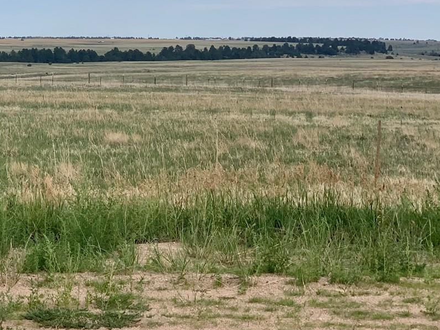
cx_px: 52
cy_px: 81
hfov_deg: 18.4
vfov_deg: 14.0
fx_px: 1335
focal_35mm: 105
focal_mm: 6
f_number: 2.4
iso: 16
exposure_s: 1/1142
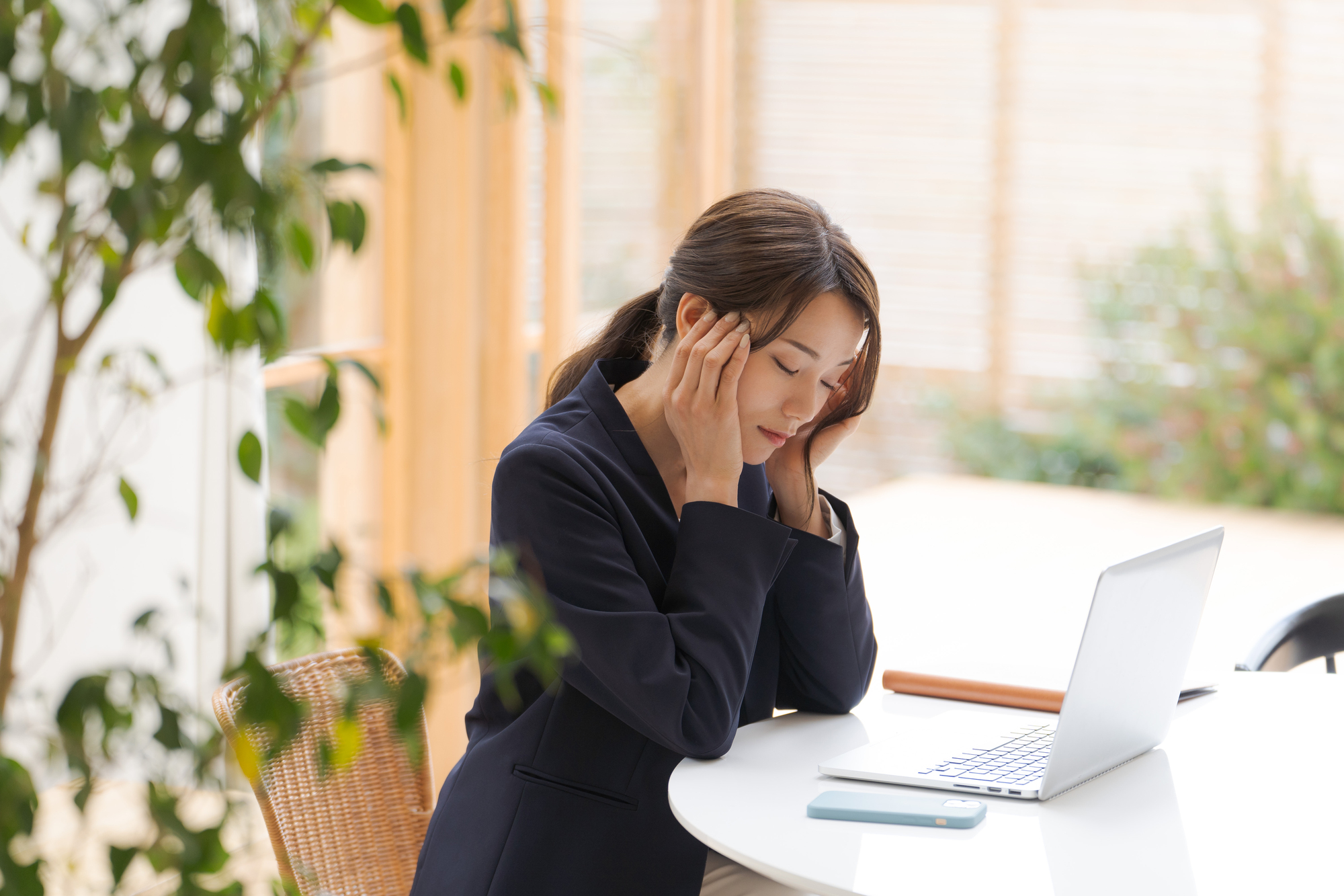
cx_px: 672
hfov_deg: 20.0
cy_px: 448
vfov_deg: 13.4
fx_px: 3807
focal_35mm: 102
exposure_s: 1/500
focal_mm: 102
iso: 250
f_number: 3.2
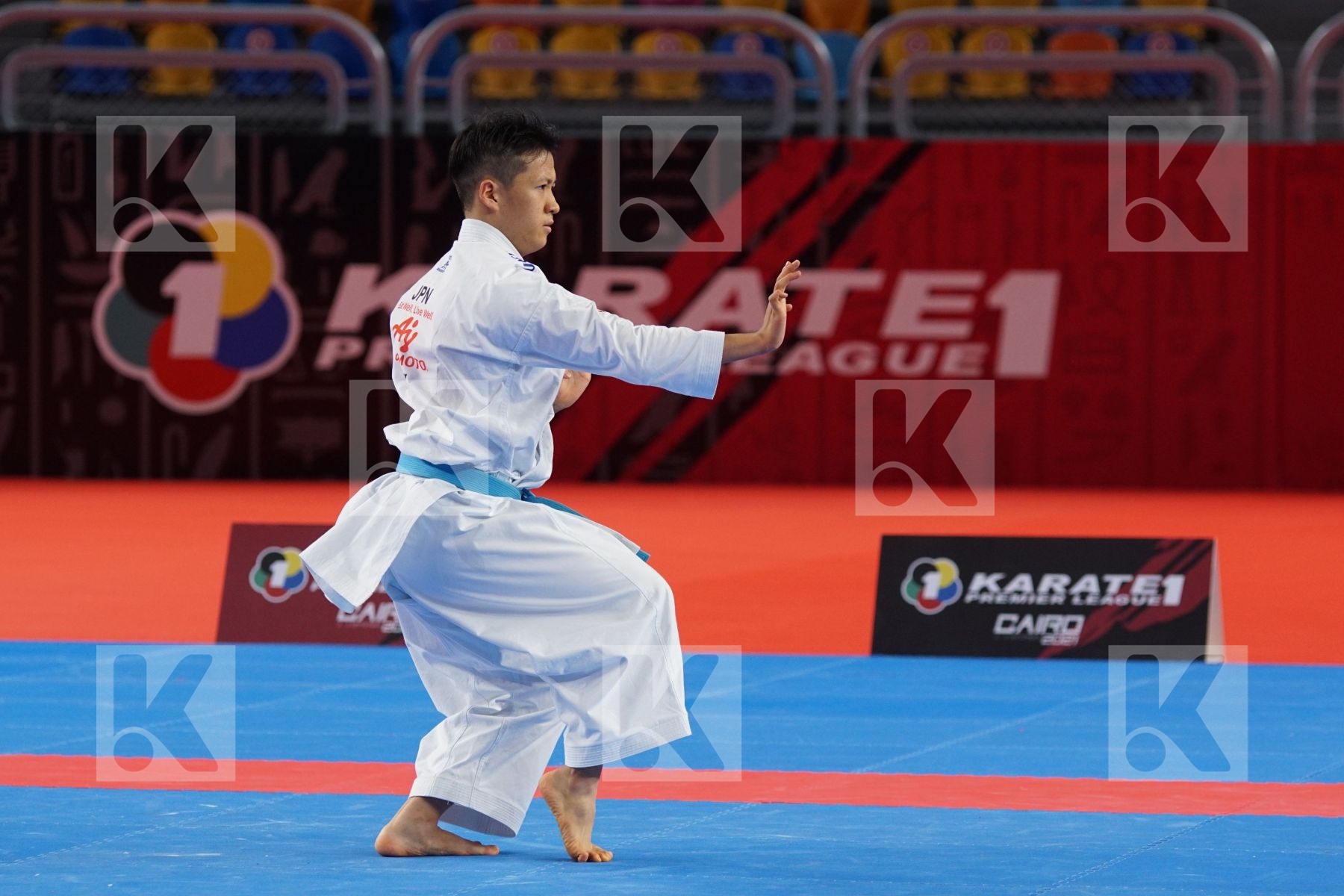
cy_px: 448
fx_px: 7559
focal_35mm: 202
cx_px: 672
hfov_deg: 10.2
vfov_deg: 6.8
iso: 800
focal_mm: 135
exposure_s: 1/400
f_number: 3.2
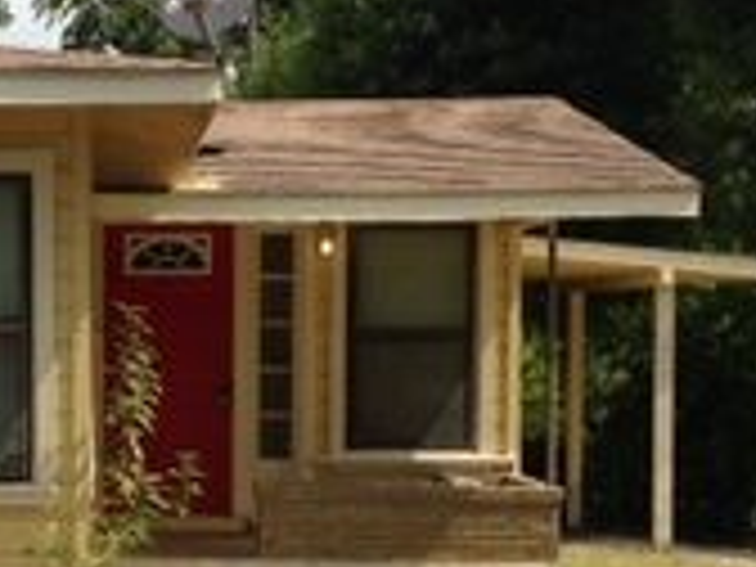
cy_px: 497
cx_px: -32
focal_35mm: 98
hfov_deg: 19.4
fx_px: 2140
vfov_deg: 14.9
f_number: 2.4
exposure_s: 1/1506
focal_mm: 4.12
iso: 50
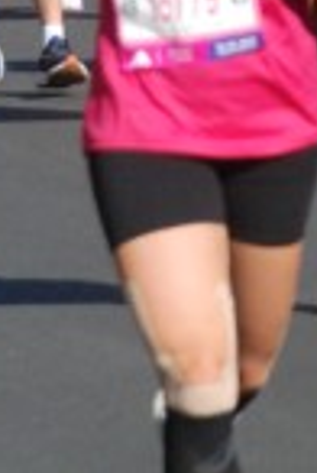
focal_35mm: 523
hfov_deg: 2.6
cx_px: 503
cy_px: -185
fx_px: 6876
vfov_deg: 3.9
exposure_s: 1/1600
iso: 1000
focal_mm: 85
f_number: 6.3
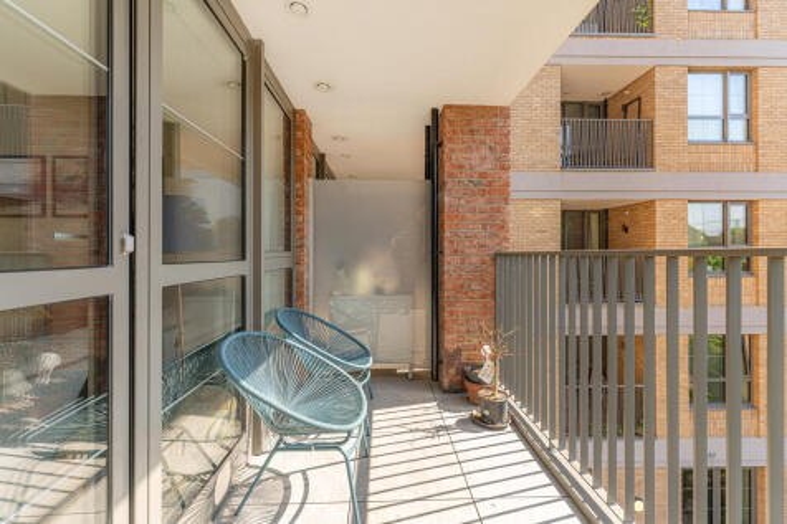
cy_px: 262
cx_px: 394
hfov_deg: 104.3
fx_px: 306
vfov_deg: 81.2
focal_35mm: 14
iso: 100
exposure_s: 1/160
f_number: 4.5
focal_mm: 14
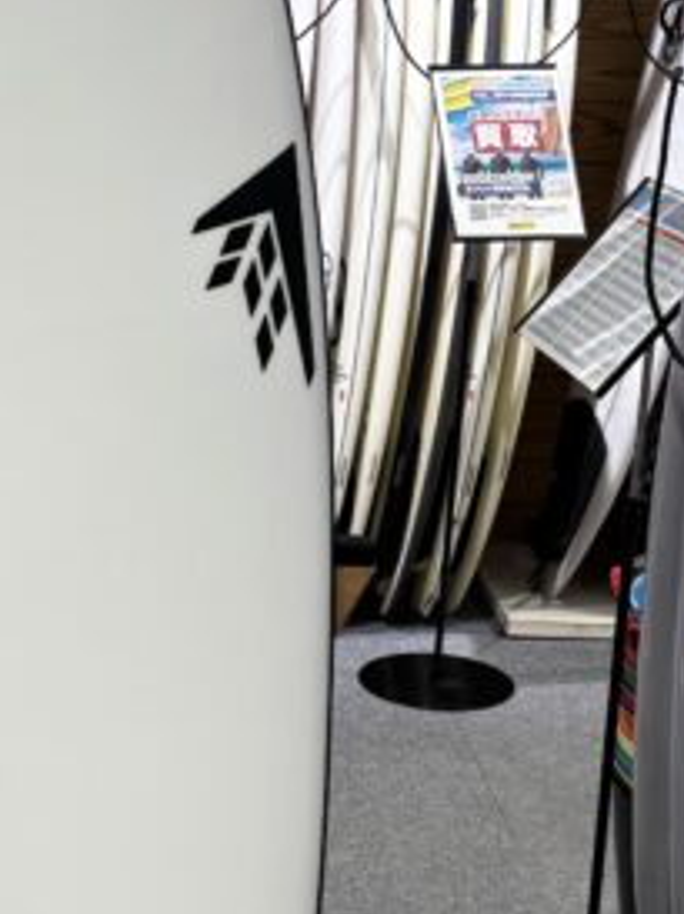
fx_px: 2005
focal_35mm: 76
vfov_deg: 25.6
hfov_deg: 18.8
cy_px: 550
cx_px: -17
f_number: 1.6
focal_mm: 5.96
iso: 80
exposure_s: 1/120
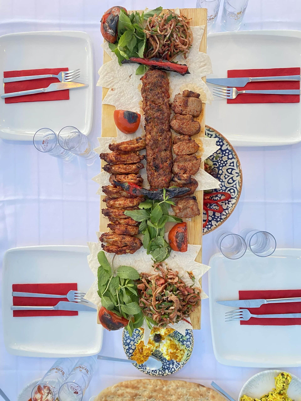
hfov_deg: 53.1
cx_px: 150
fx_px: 301
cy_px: 200
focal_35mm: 26
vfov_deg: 67.3
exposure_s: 1/50
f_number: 1.8
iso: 400
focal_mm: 4.25
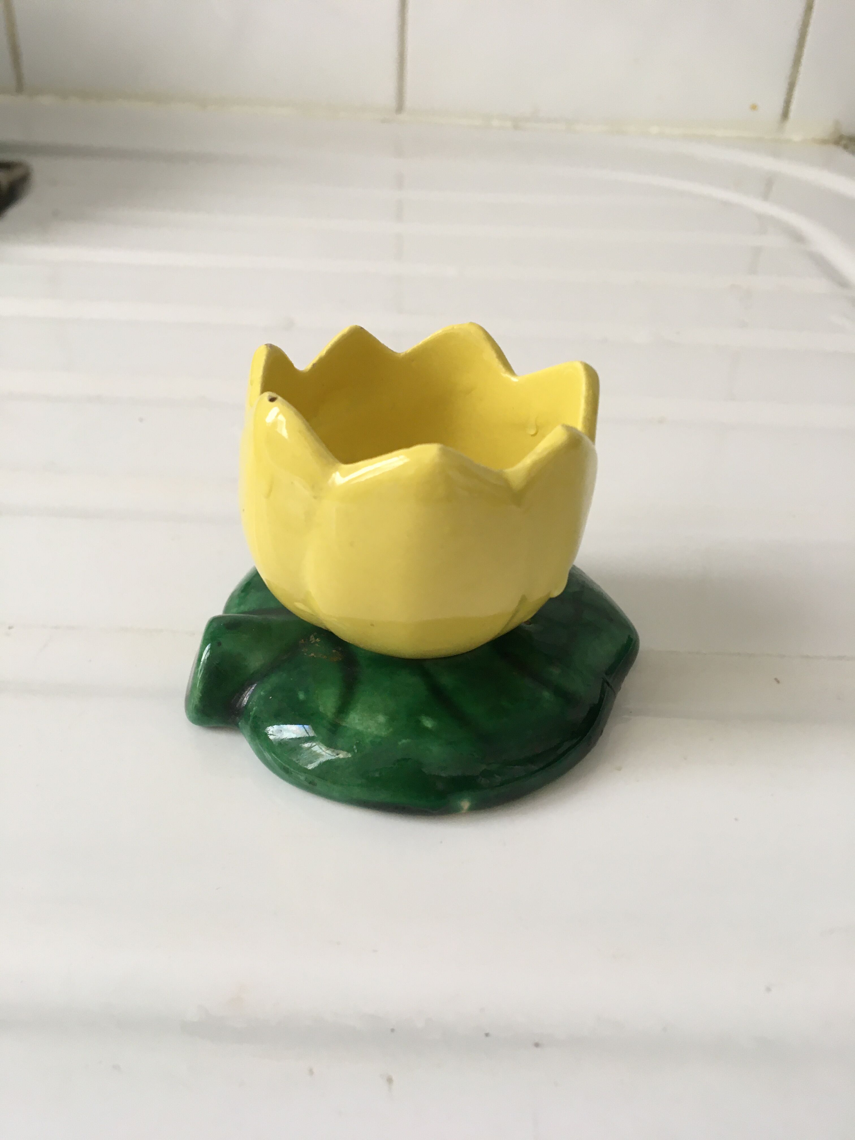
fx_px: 955
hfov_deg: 48.2
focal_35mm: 29
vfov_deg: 61.7
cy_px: 570
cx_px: 428
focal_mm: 4.15
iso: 80
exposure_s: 1/33
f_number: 2.2
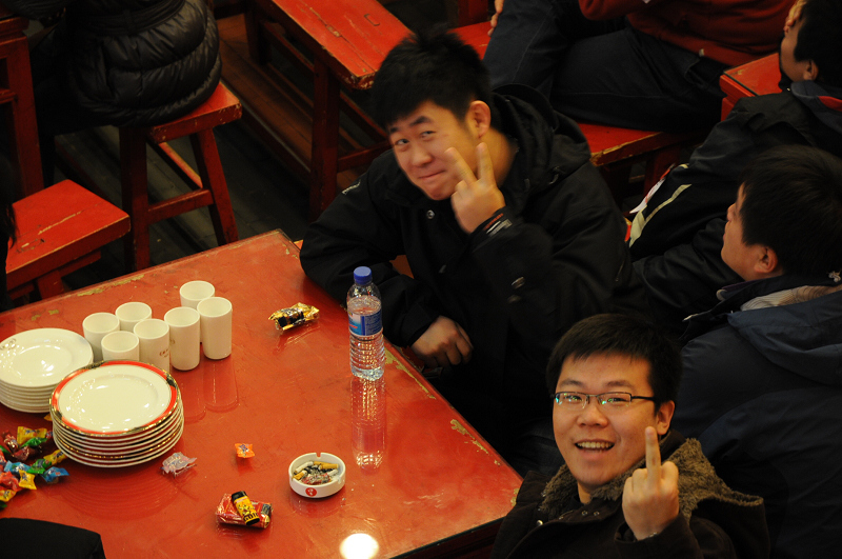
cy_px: 280
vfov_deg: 10.7
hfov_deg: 16.1
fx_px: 2978
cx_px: 421
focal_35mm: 128
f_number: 5.6
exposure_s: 1/8
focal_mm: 85
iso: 640
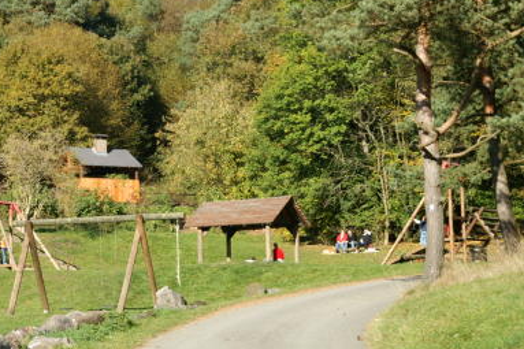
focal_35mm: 141
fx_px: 2051
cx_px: 126
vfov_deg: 9.7
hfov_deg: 14.5
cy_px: 154
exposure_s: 1/80
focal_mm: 60
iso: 100
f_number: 11
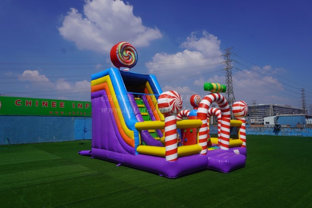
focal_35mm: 24
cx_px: 156
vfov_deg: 53.1
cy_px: 104
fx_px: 208
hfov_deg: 73.7
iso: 100
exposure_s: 1/400
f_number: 10
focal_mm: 16
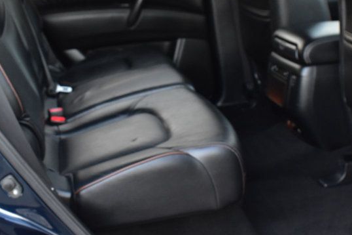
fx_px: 586
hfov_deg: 33.3
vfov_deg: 22.6
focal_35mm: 60
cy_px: 114
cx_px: 215
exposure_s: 1/15
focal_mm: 21
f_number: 5
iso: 1600
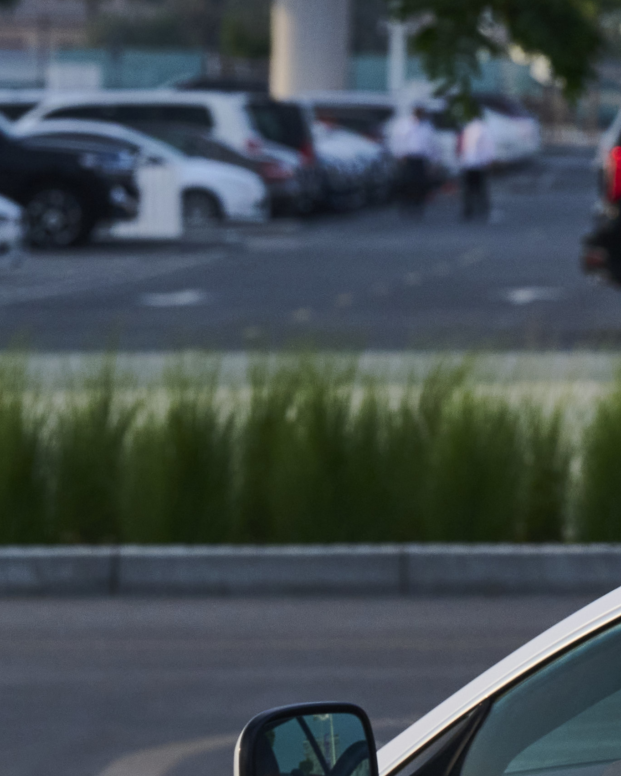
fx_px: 12016
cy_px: 955
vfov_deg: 3.7
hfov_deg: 2.9
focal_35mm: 523
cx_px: 1428
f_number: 8
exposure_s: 1/200
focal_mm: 115
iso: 320
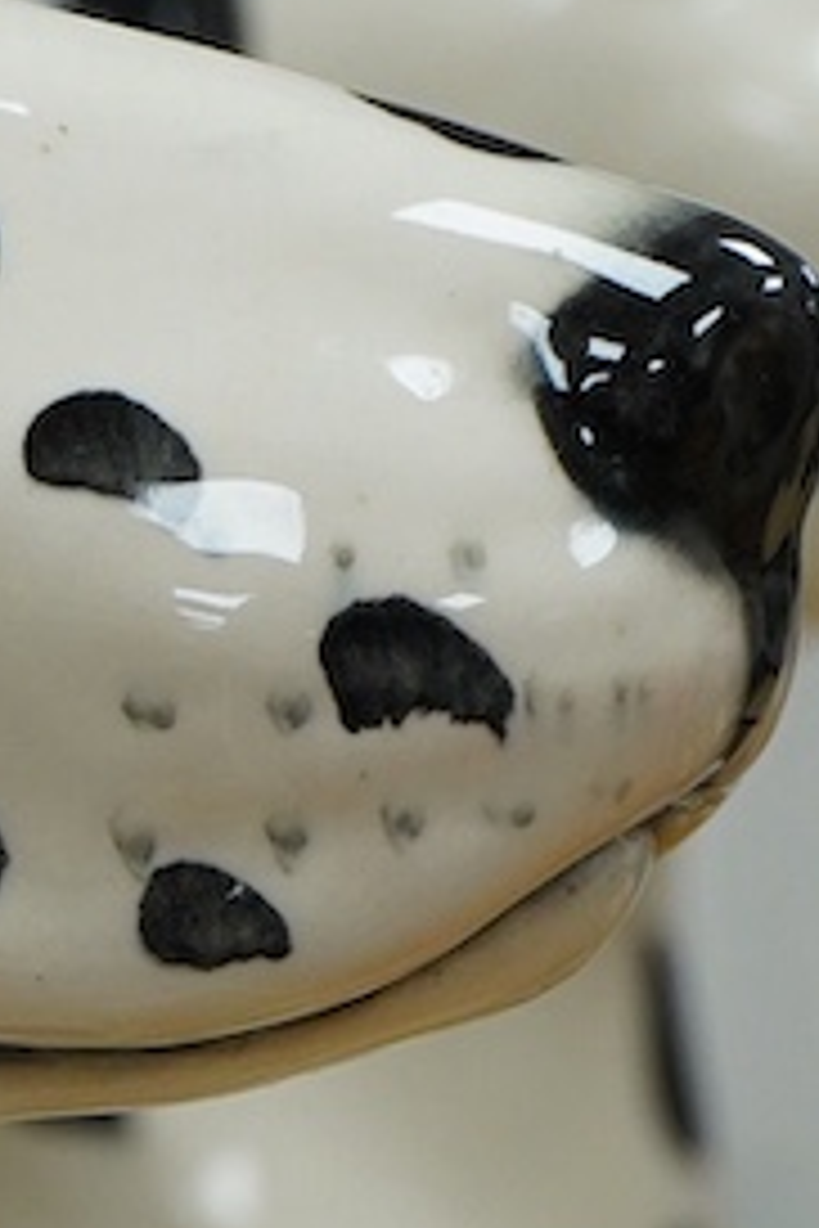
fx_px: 10476
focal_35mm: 307
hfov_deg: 4.5
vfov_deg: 6.7
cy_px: 1194
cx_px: -216
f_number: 7.1
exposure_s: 1/160
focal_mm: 61
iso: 1600
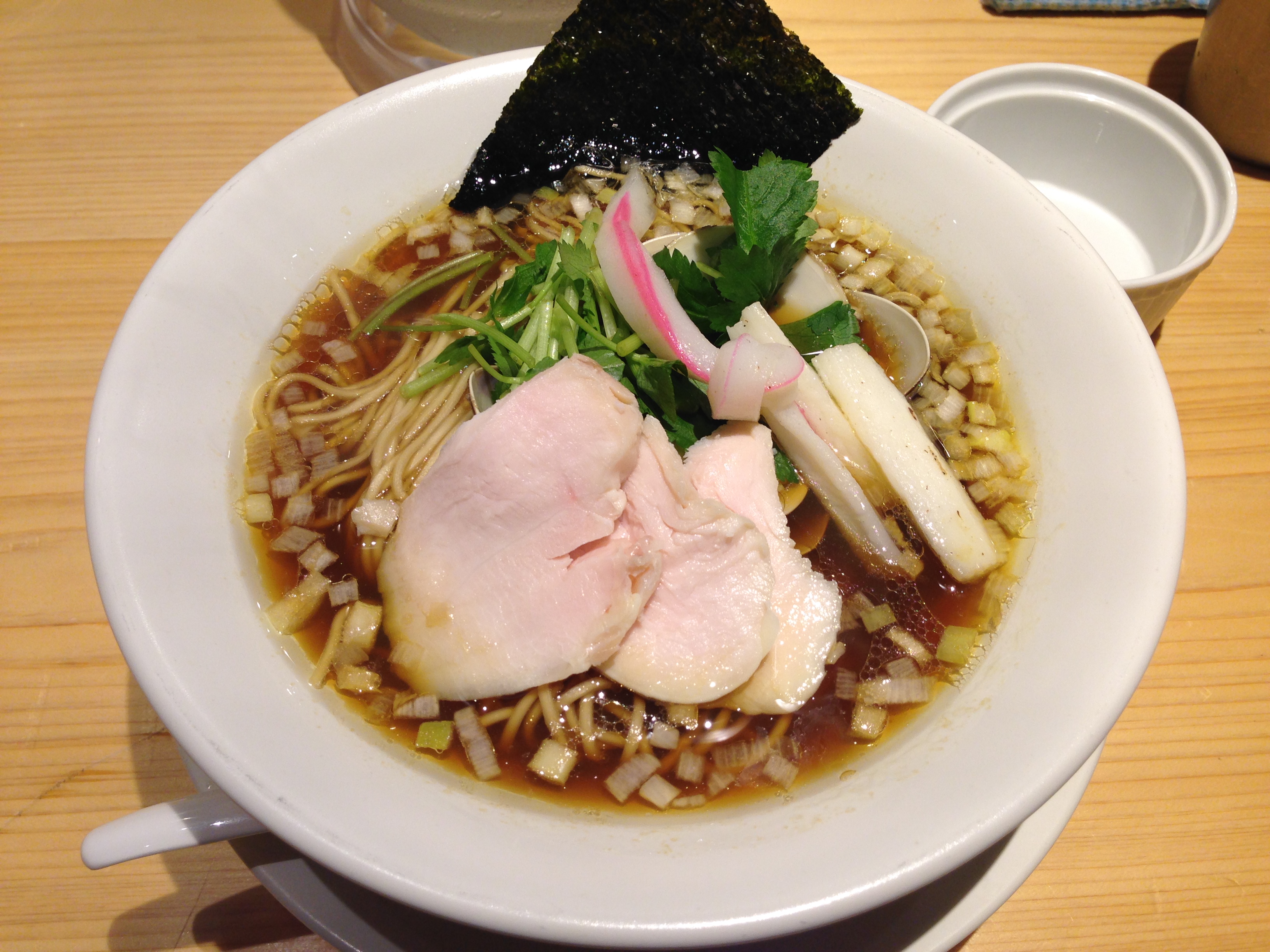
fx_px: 1211
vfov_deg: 42.9
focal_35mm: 33
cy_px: 476
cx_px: 635
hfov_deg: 55.4
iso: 50
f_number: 2.4
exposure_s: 1/40
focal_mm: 4.12
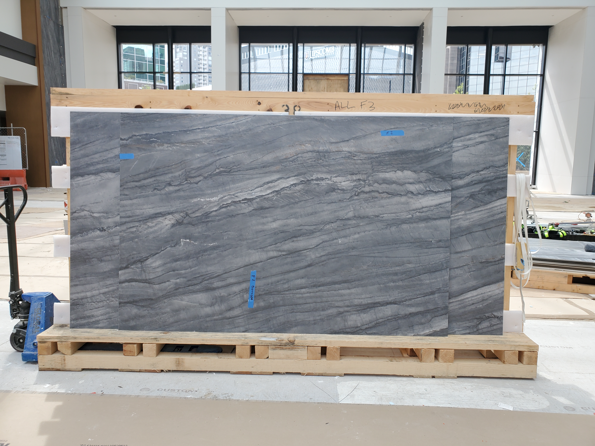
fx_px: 447
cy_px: 223
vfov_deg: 53.1
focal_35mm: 26
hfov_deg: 67.3
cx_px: 298
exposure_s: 1/120
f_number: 2.4
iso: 50
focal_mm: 4.3
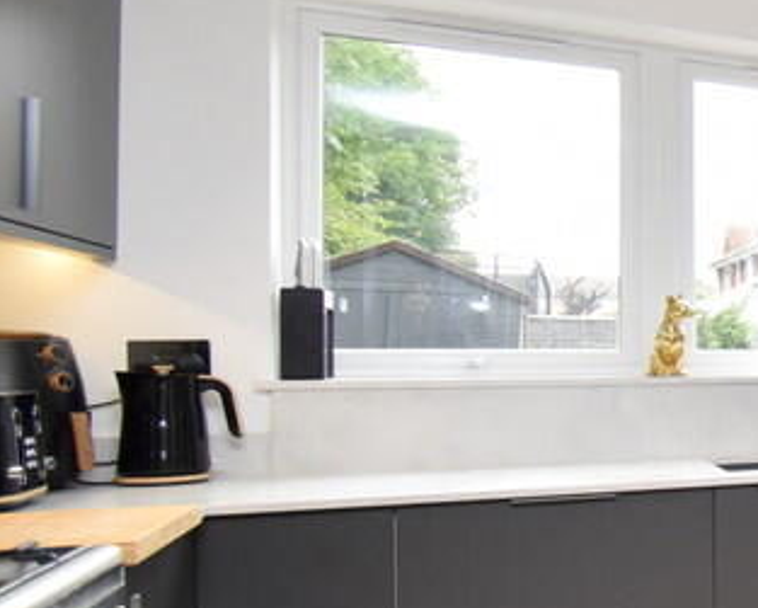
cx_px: 1196
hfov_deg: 26.2
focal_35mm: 46
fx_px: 1033
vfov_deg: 32.7
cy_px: 367
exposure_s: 1/160
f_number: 4.5
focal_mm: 10
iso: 800
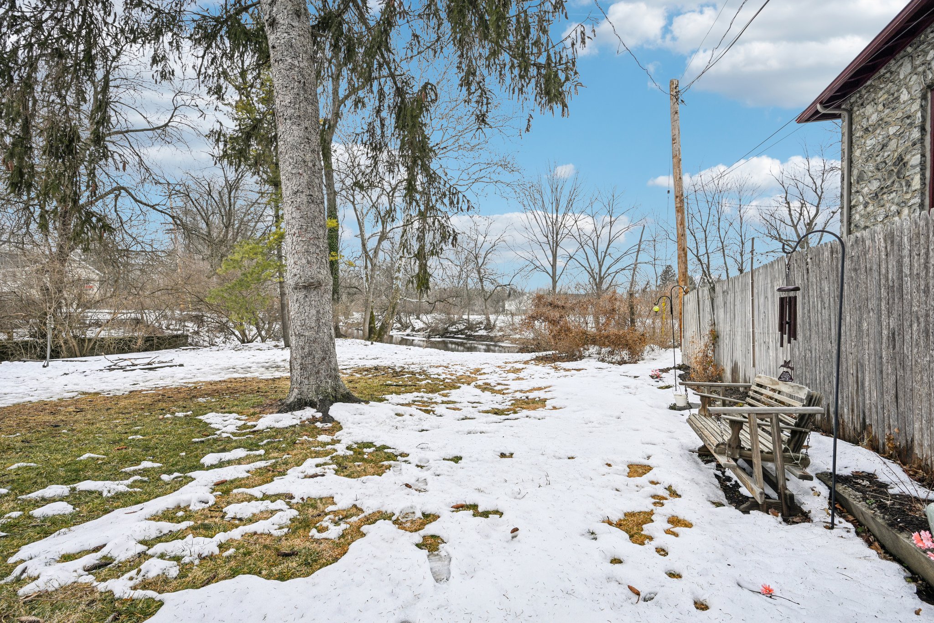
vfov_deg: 73.7
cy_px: 312
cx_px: 467
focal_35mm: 16
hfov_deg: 96.7
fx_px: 415
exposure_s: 1/640
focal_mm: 16
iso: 400
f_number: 8
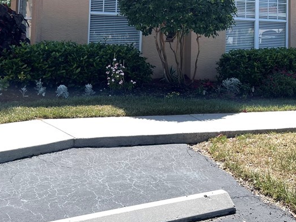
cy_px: 6
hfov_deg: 37.5
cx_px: 158
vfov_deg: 27.1
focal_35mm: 51
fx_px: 436
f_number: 1.6
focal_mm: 5.1
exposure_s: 1/1200
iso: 32
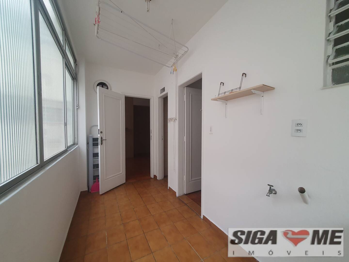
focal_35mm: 13
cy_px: 131
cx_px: 174
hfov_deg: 106.2
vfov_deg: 89.9
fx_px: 131
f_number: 2.2
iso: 320
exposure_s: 1/60
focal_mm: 1.8
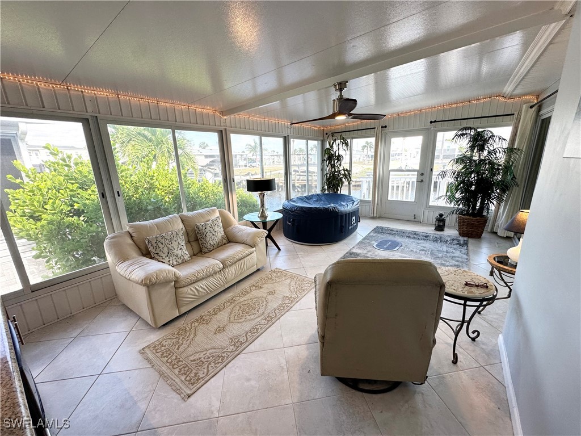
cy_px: 218
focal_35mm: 14
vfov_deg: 85.7
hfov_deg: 102.1
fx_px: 235
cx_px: 290
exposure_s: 1/120
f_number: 2.2
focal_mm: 2.22
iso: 80
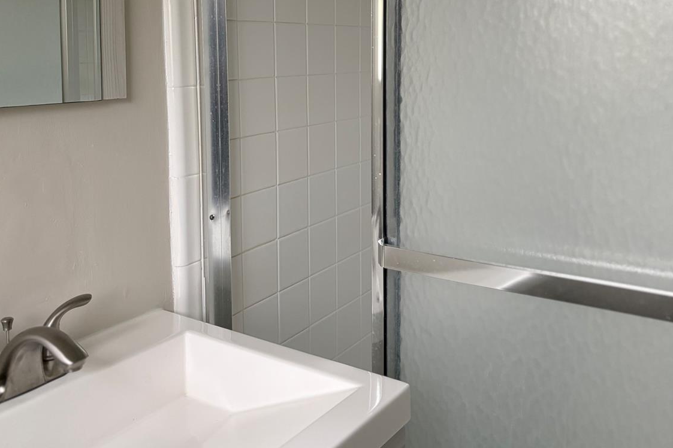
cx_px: 333
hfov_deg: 51.9
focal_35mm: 37
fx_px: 691
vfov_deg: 35.1
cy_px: 113
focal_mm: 5.96
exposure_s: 1/60
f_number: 1.6
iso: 200
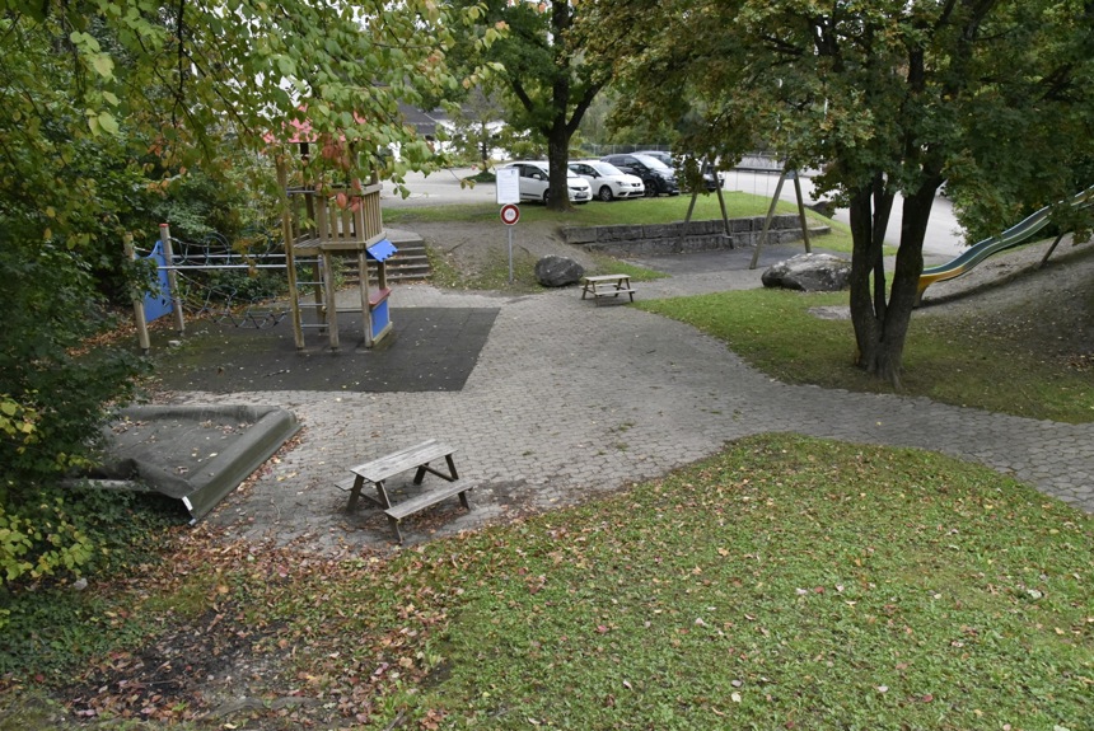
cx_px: 547
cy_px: 366
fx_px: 730
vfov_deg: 53.2
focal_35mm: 24
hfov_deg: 73.7
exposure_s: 1/320
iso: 8000
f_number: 9
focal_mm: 24
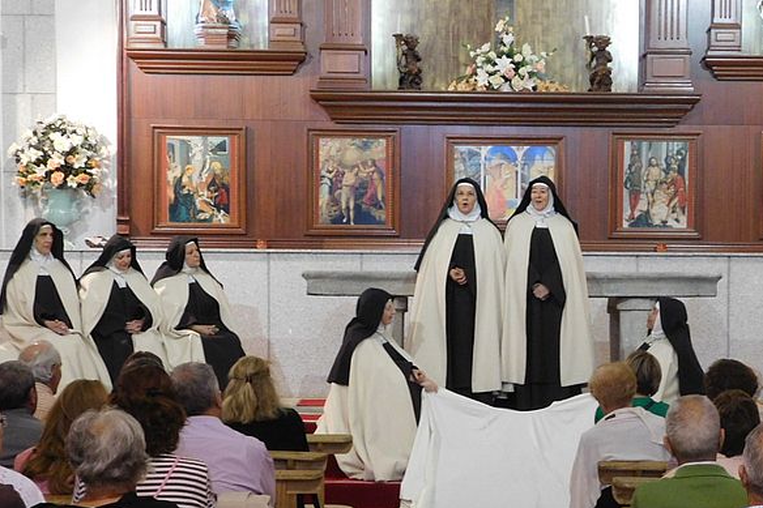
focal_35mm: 94
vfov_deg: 14.5
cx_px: 500
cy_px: 360
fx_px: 1992
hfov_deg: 21.6
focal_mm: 11.7
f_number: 4.2
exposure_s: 1/13
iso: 400
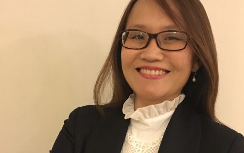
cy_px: 113
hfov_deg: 41.0
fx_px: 326
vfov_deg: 26.1
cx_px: 121
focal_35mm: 49
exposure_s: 1/17
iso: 640
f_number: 2.2
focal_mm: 4.15
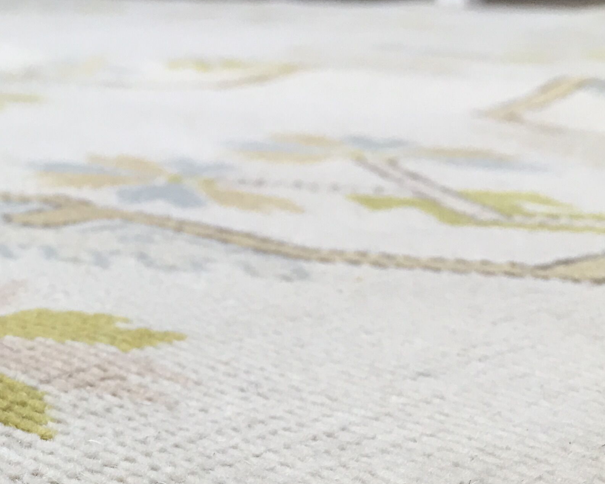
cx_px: -37
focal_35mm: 72
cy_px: 401
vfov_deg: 21.0
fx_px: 1289
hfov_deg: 24.8
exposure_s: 1/40
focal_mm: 4.15
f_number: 2.2
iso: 32
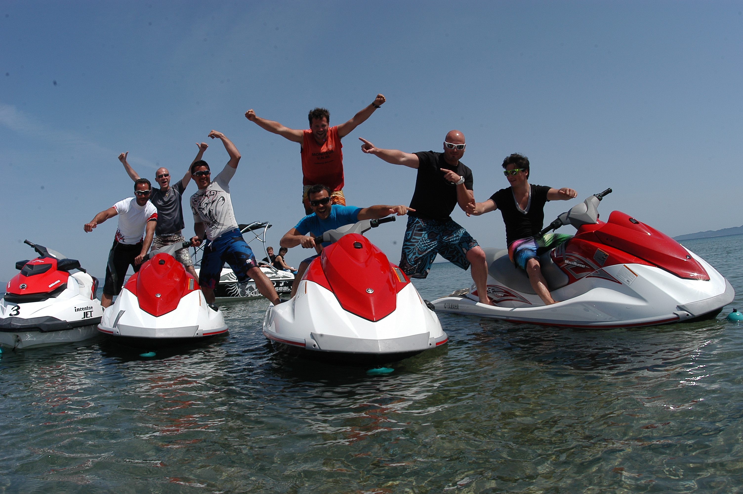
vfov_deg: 53.0
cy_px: 247
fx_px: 495
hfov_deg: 73.8
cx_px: 372
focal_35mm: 24
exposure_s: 1/400
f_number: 10
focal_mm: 16
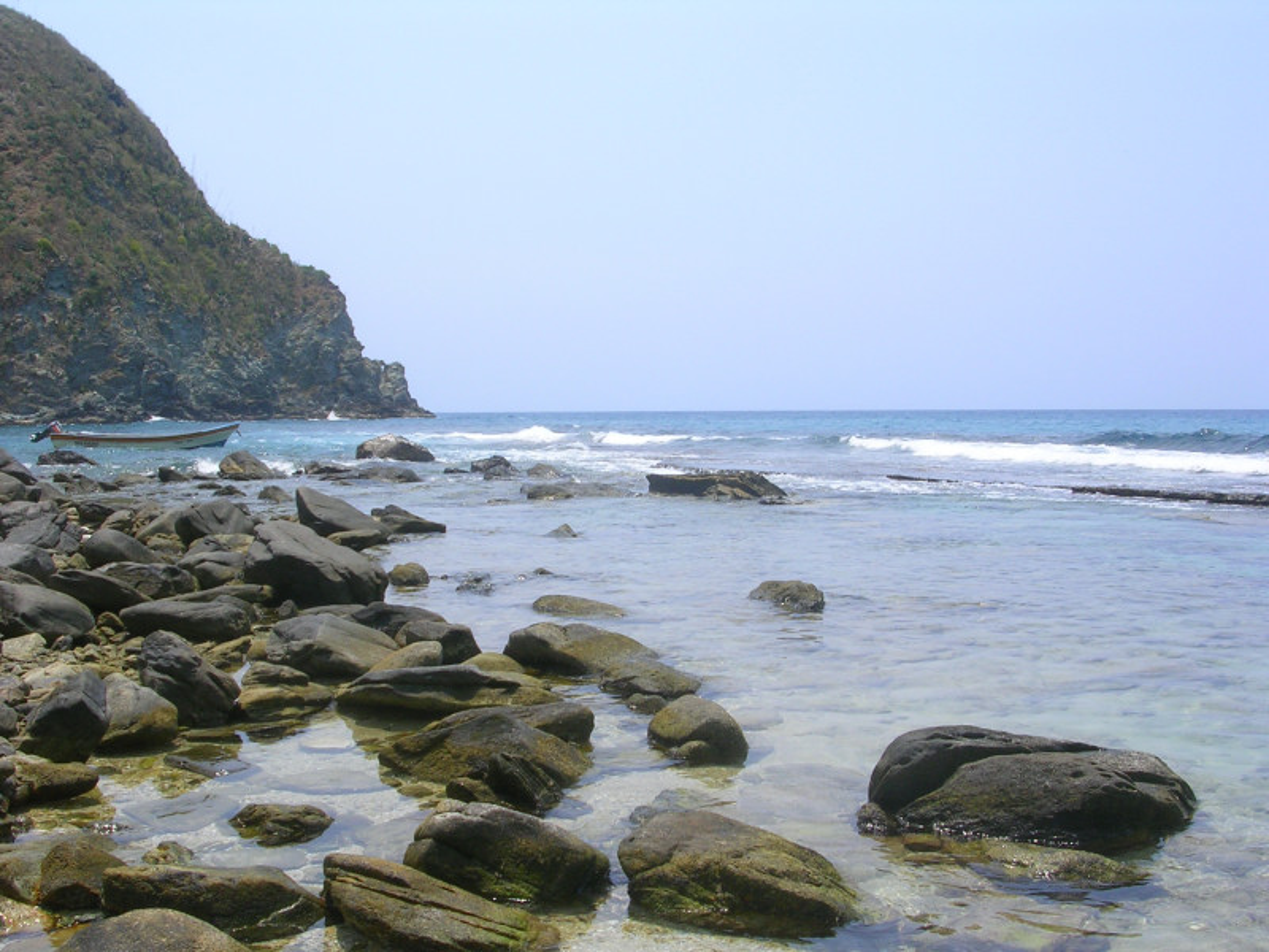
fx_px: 1576
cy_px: 476
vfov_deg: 33.6
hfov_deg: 43.9
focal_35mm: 43
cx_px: 634
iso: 50
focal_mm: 6.6
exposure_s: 1/267
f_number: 5.9
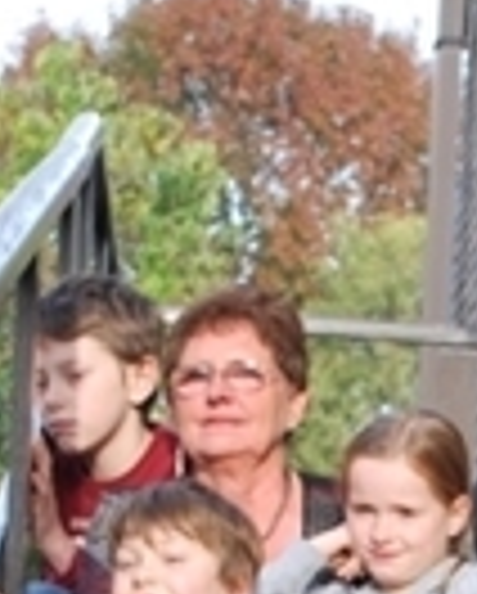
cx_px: 590
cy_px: 776
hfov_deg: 8.6
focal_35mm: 179
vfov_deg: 10.5
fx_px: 3151
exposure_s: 1/125
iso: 200
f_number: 5.6
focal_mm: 28
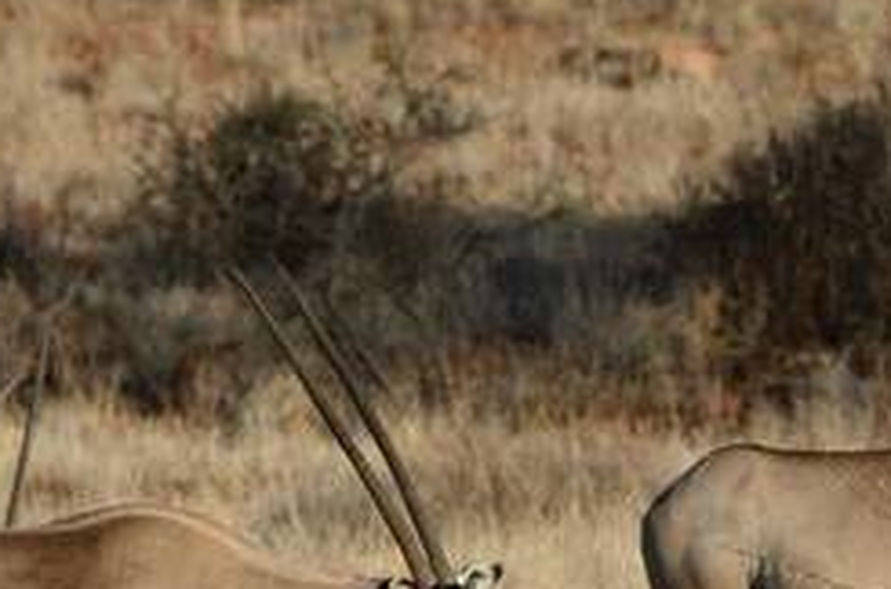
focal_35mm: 1715
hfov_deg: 1.2
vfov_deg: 0.8
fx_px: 42337
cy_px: 518
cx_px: 265
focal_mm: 400
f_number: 9
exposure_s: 1/400
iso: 200
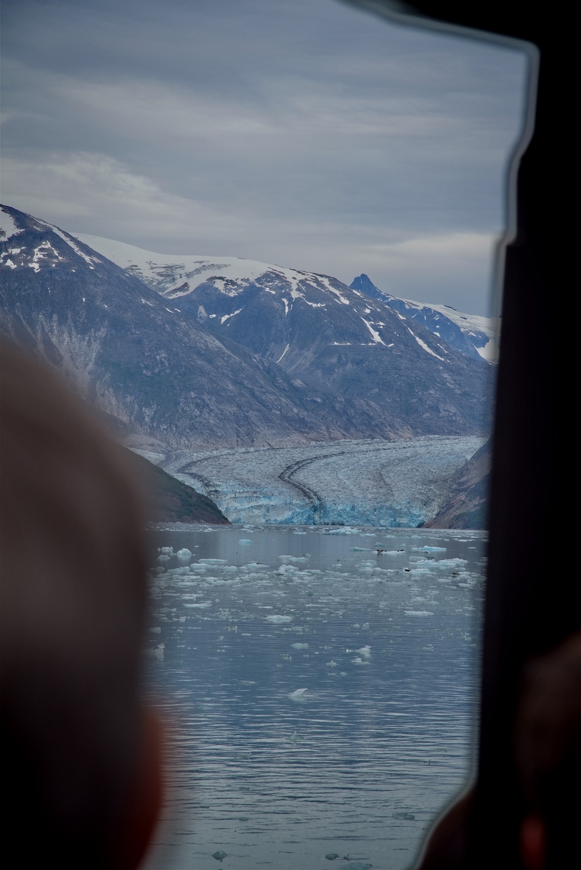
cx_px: 290
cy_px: 435
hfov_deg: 11.4
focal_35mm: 120
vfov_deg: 17.1
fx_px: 2903
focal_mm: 120
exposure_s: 1/250
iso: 100
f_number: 8
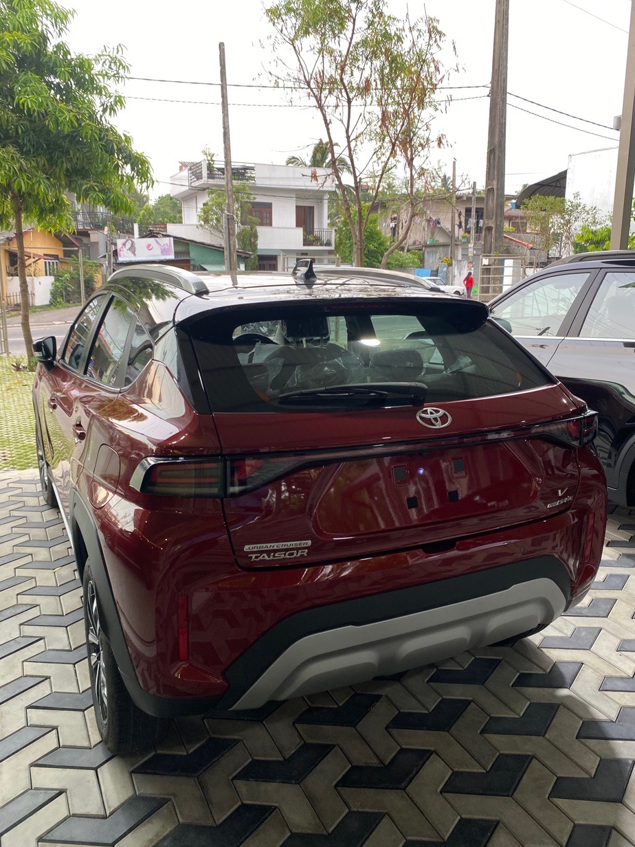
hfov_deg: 51.3
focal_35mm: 27
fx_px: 661
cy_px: 421
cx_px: 322
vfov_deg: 65.3
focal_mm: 4.25
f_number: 1.8
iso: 50
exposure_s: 1/100
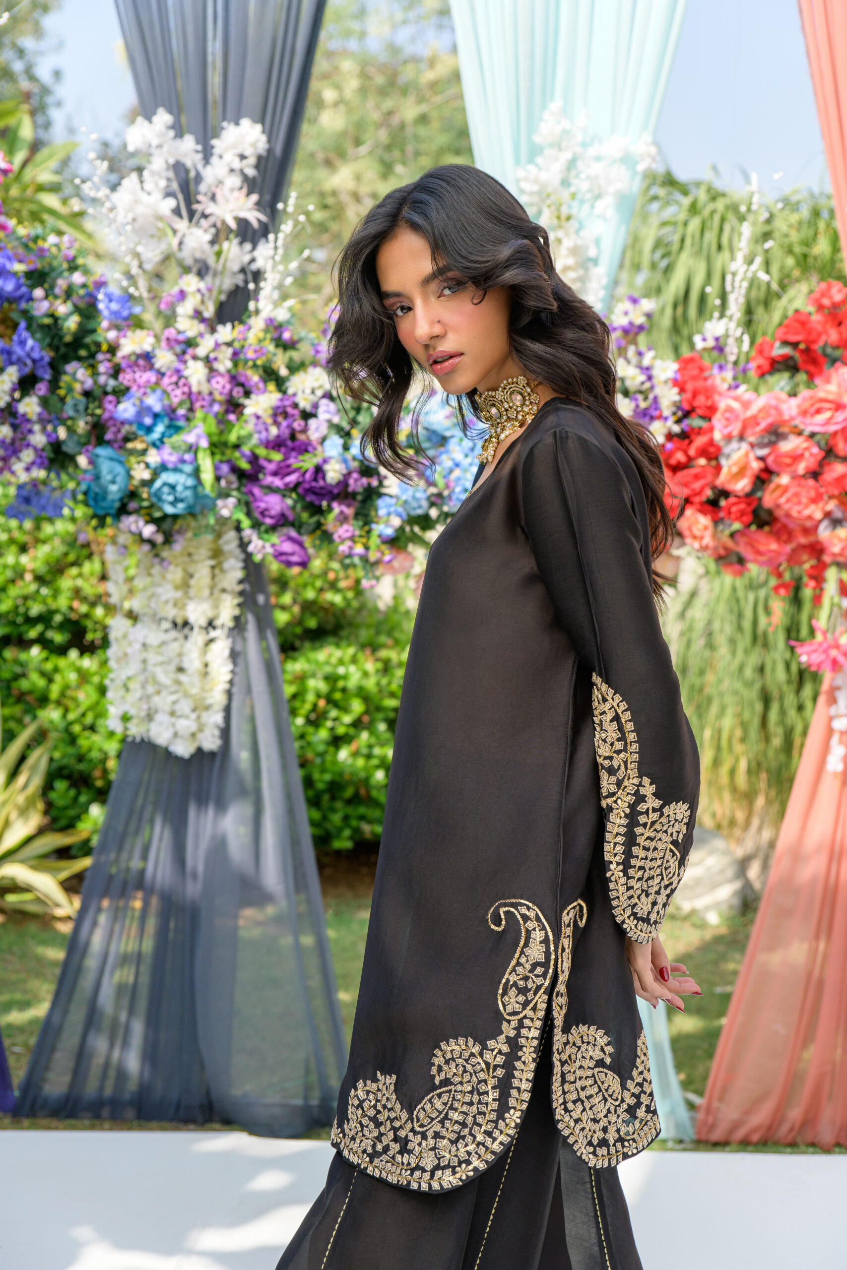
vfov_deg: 38.2
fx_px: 1835
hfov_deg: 26.0
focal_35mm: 52
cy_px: 635
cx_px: 424
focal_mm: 52
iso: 100
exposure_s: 1/800
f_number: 4
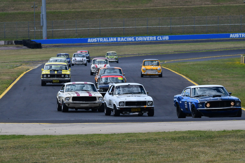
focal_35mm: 480
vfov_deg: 2.9
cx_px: 122
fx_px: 3268
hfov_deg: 4.3
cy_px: 82
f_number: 13
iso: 640
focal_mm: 320
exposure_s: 1/640
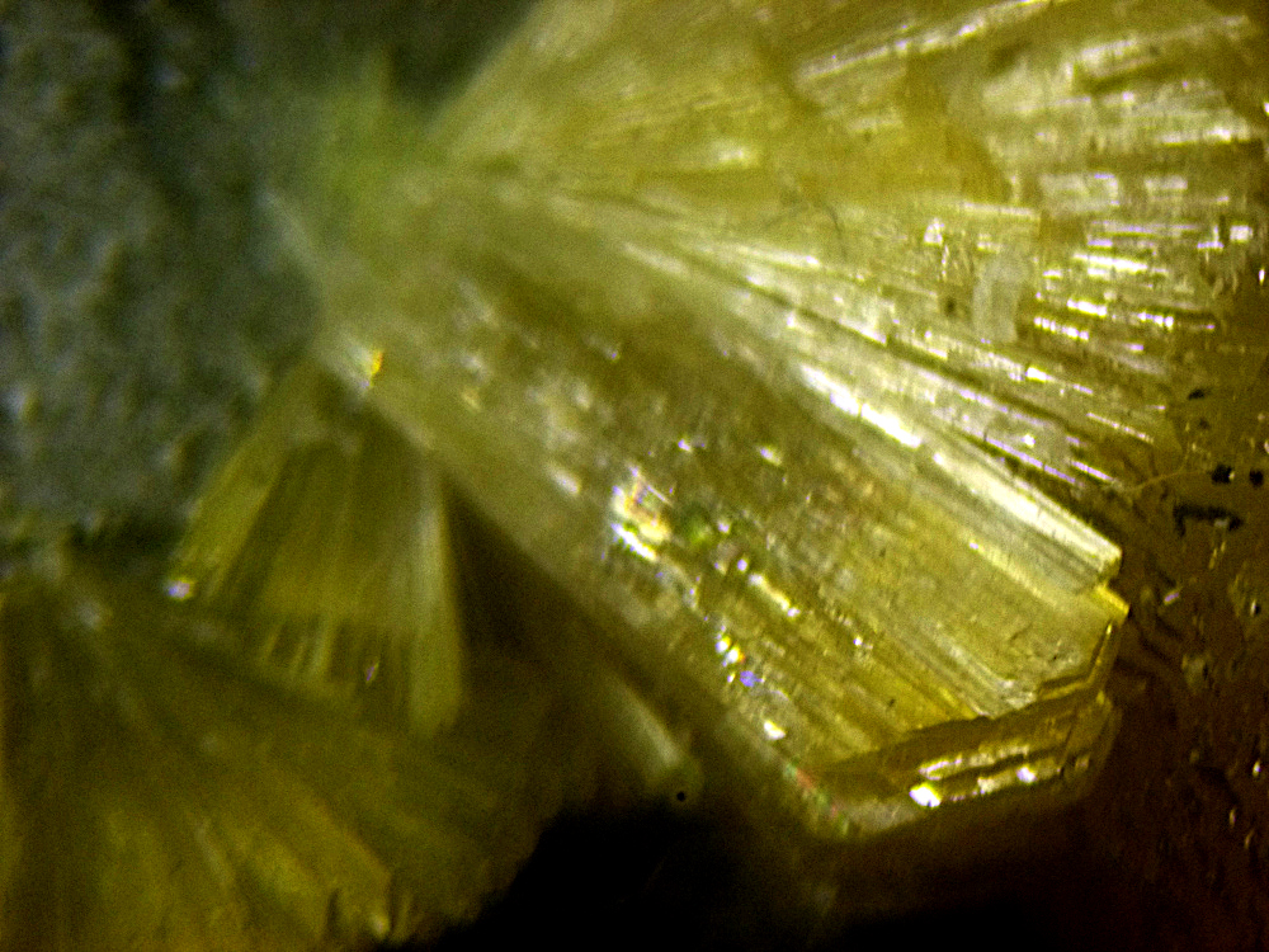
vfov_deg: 14.8
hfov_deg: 19.6
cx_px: 634
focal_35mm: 100
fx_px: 3666
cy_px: 476
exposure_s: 1/125
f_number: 5.7
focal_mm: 18
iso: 400
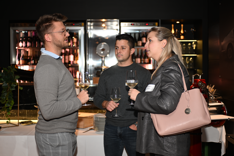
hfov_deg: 28.8
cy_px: 78
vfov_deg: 19.5
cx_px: 117
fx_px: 455
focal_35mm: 70
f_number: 2.8
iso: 500
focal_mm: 70
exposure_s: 1/60
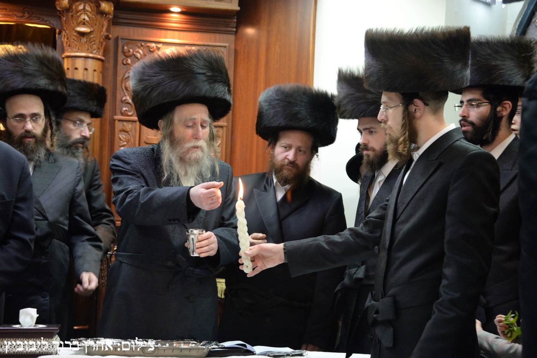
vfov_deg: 16.1
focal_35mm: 85
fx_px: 1268
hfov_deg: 23.9
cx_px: 268
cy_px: 179
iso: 2500
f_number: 5.6
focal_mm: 85
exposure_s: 1/60
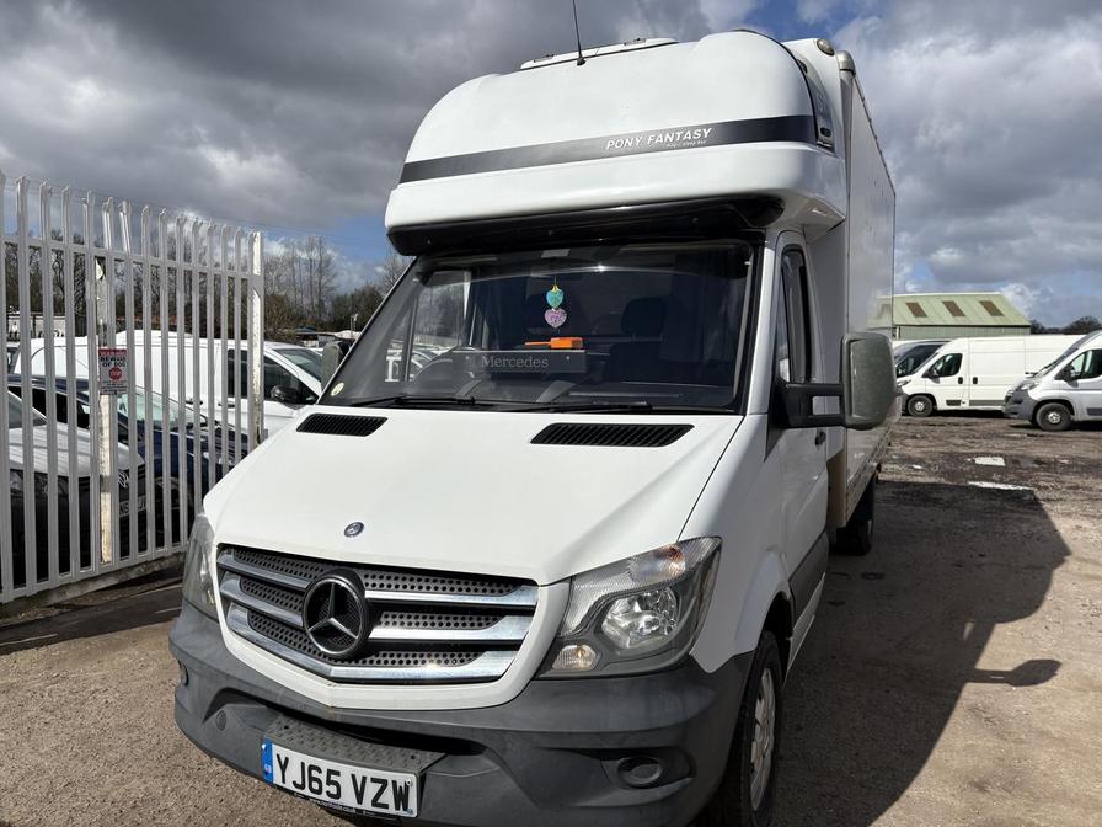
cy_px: 414
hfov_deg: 67.3
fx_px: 828
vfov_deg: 53.1
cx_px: 551
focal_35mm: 26
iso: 50
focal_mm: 5.96
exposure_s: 1/10101
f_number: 1.6
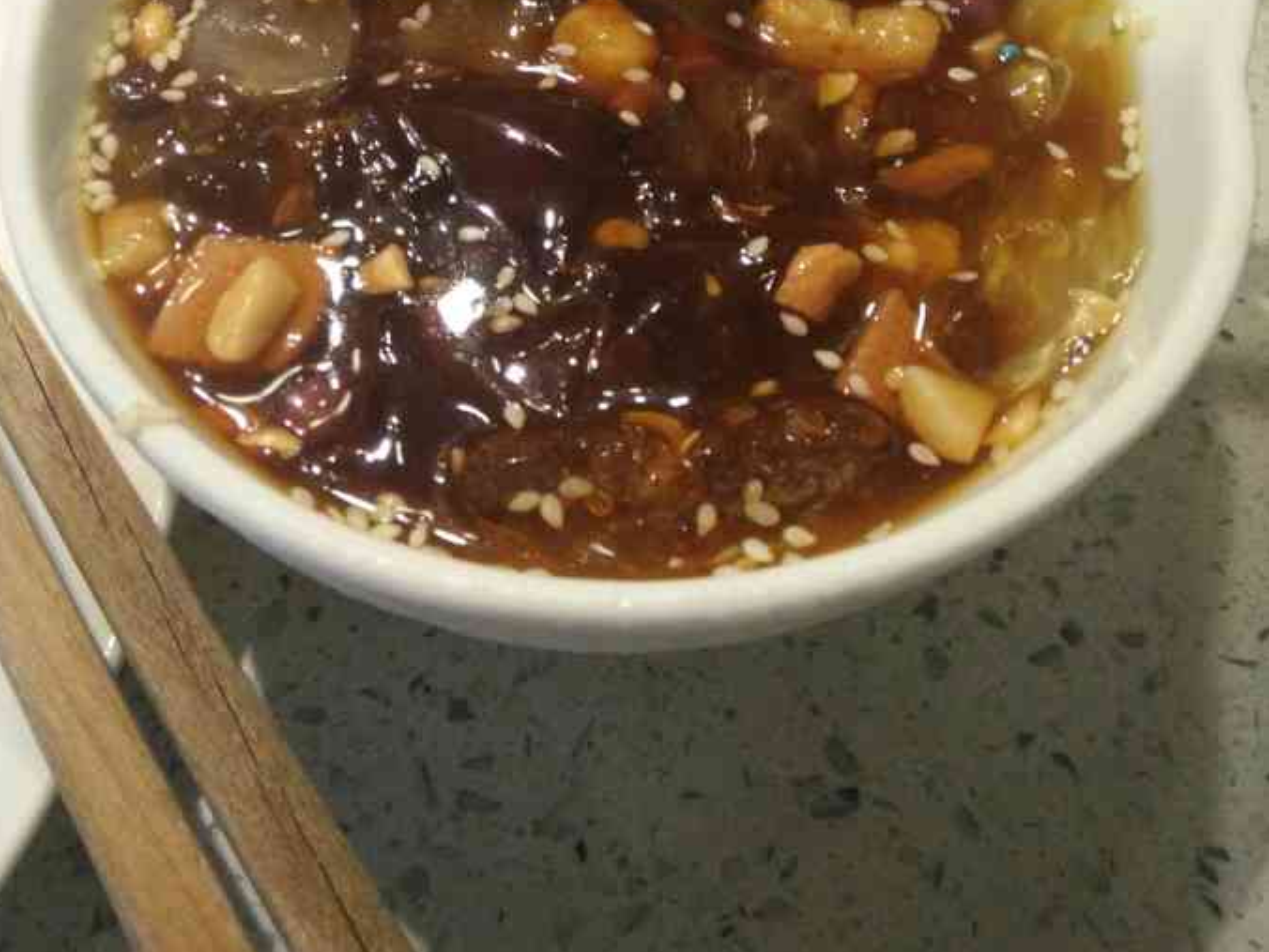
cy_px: 131
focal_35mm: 29
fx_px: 1063
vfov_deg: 44.7
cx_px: 614
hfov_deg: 61.6
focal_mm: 3.66
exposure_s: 1/33.3
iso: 328
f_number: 2.2
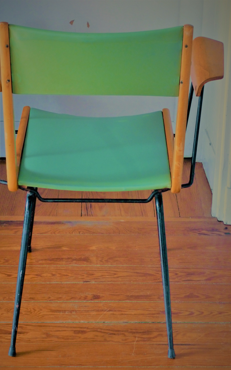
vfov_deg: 24.4
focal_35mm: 85
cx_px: 104
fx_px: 856
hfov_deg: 15.4
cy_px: 185
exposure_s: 1/4
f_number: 4.9
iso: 400
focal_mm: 14.2
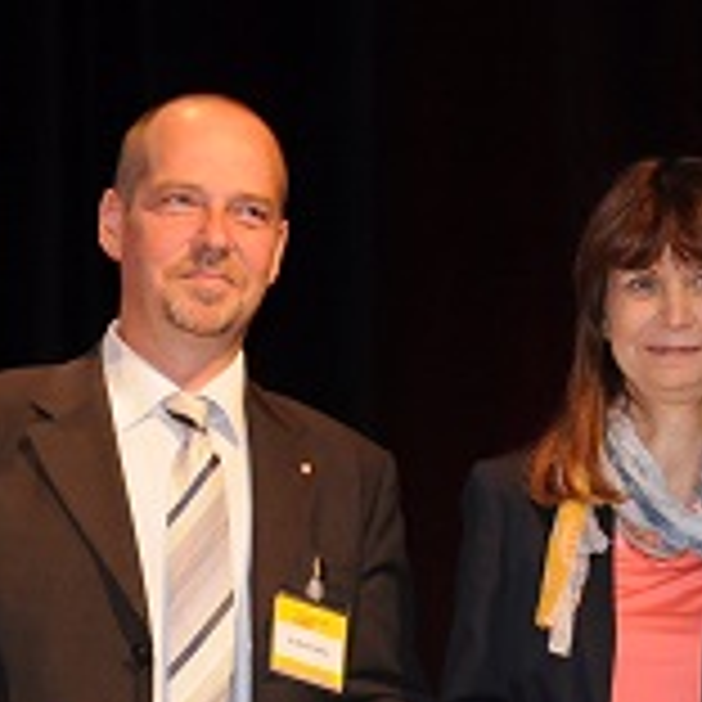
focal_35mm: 137
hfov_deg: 12.7
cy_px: 734
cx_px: 513
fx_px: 3143
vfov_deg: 12.6
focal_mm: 28
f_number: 4
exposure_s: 1/60
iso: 800
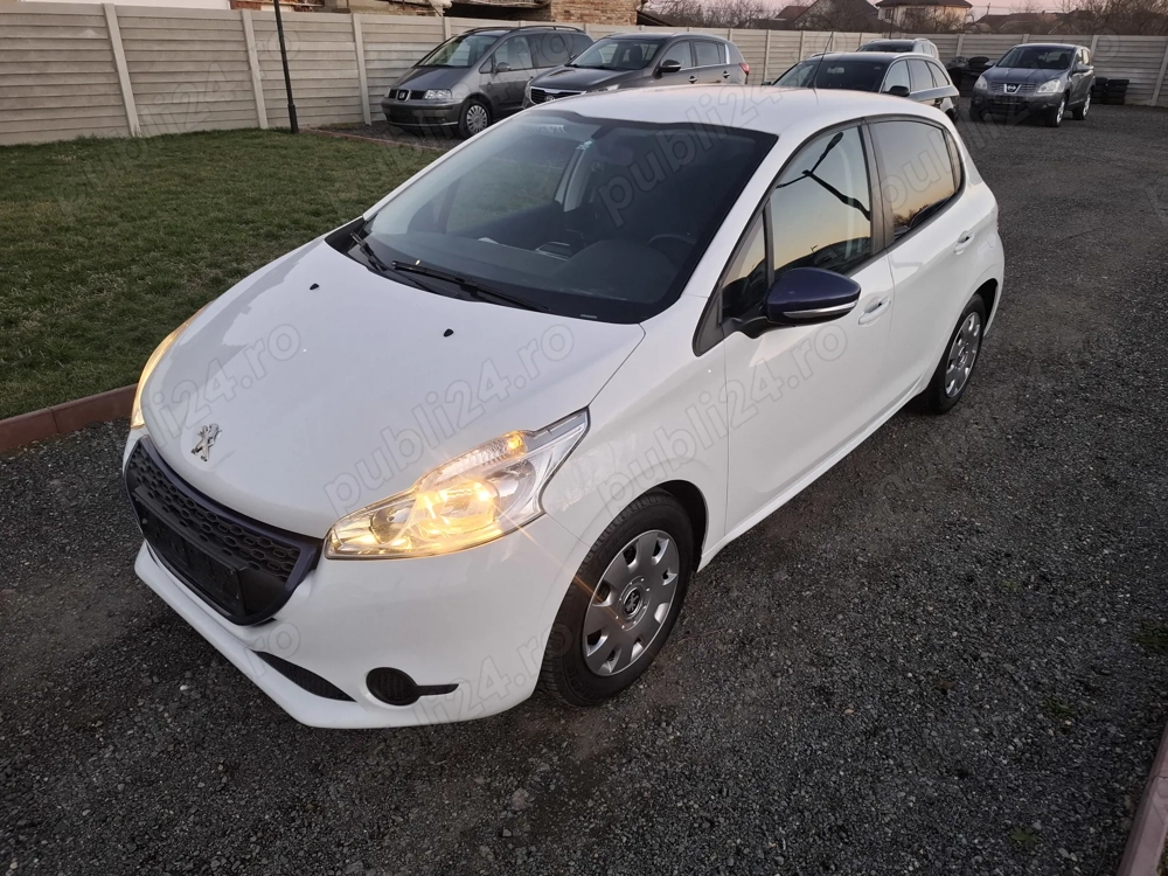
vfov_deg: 58.9
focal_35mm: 23
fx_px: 776
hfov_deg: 73.9
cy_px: 438
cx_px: 584
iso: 125
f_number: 1.8
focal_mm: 5.54
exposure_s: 1/100
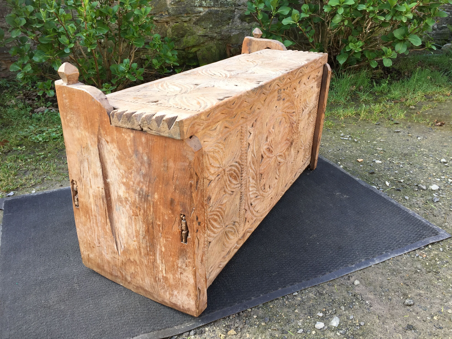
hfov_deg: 61.7
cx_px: 226
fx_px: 379
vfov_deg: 48.2
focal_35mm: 29
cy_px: 170
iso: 32
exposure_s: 1/120
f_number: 2.2
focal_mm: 4.15
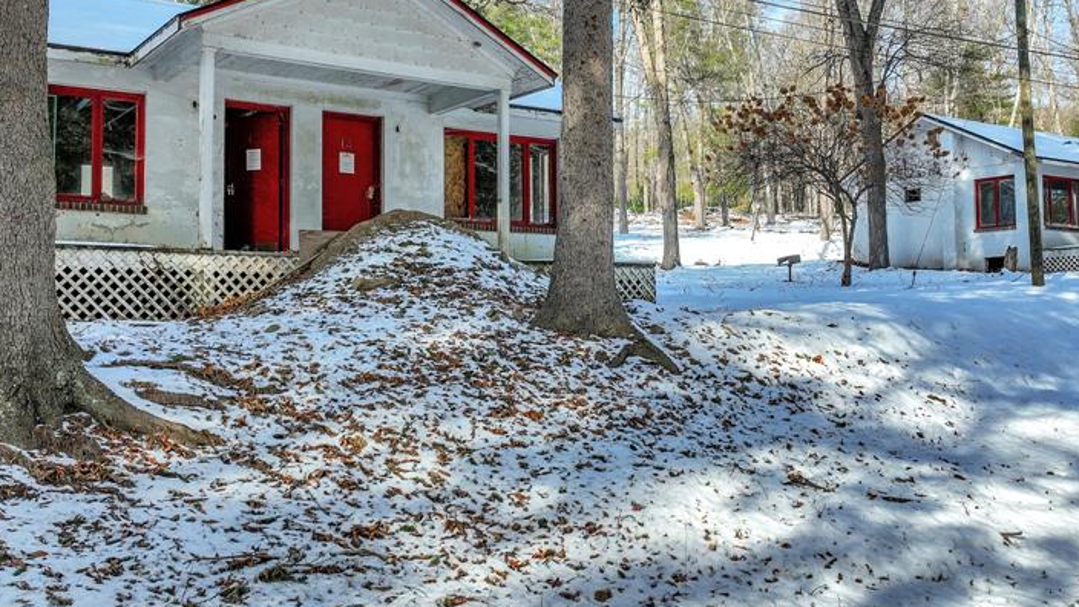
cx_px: 567
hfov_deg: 52.8
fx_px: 1087
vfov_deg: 31.2
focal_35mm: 38
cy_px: 278
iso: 120
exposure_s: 1/1000
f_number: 2.8
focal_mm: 12.29
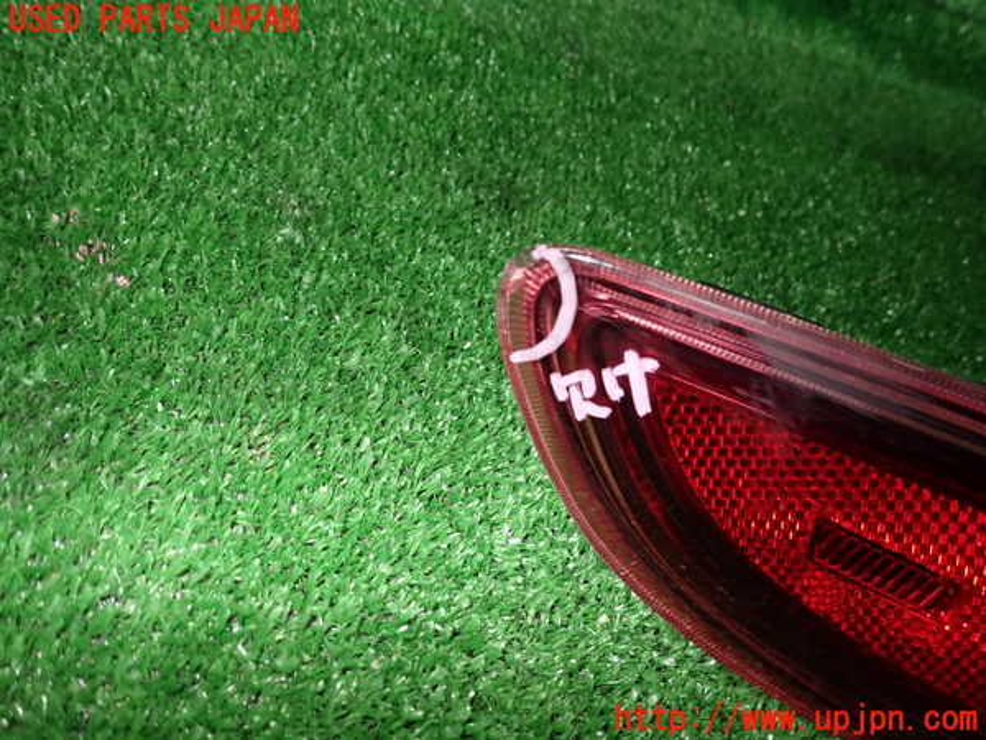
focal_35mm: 25
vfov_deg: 54.9
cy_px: 370
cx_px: 493
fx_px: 712
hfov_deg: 69.4
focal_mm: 4.5
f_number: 5.6
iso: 200
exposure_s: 1/30
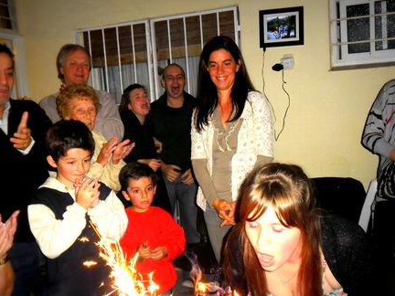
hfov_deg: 46.8
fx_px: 456
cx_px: 209
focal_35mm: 40
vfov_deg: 35.9
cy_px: 162
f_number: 3.5
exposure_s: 1/45
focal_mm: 4.9
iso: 200
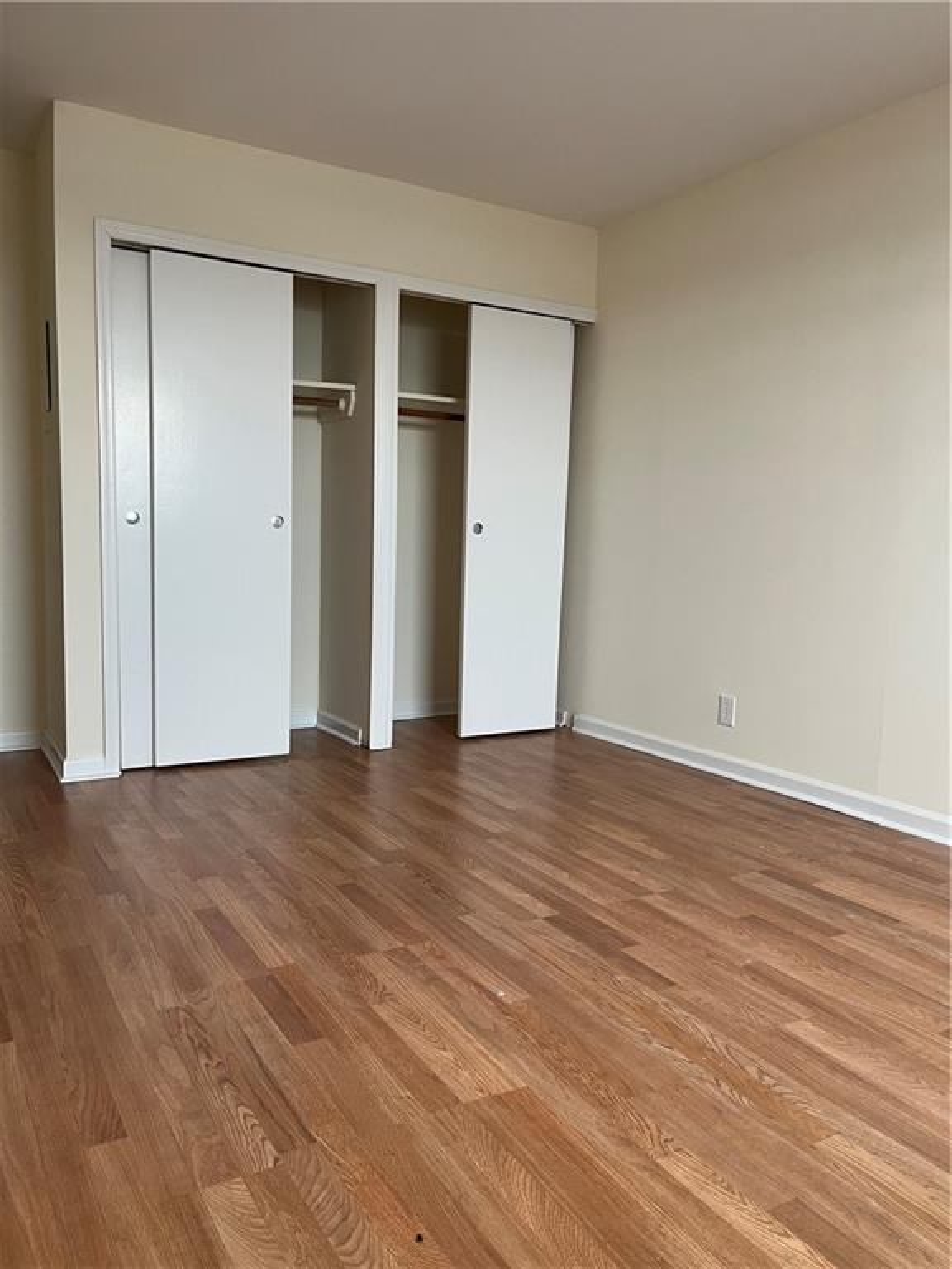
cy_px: 634
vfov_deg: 67.3
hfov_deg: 53.1
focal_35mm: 26
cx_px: 476
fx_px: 953
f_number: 1.6
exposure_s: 1/81
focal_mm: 5.1
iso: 125
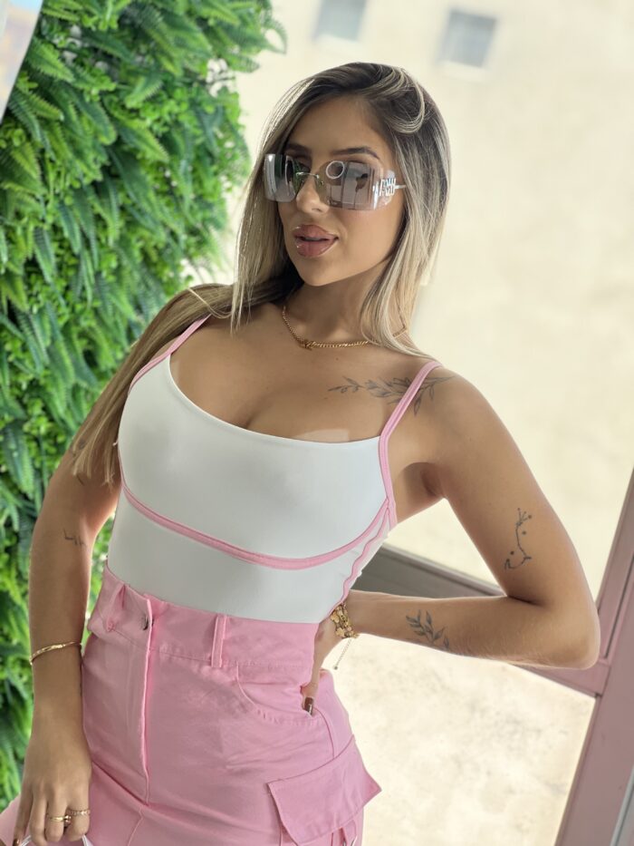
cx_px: 317
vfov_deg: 25.3
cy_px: 423
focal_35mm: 77
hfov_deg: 19.1
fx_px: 1880
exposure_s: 1/120
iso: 64
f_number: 2.8
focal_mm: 9
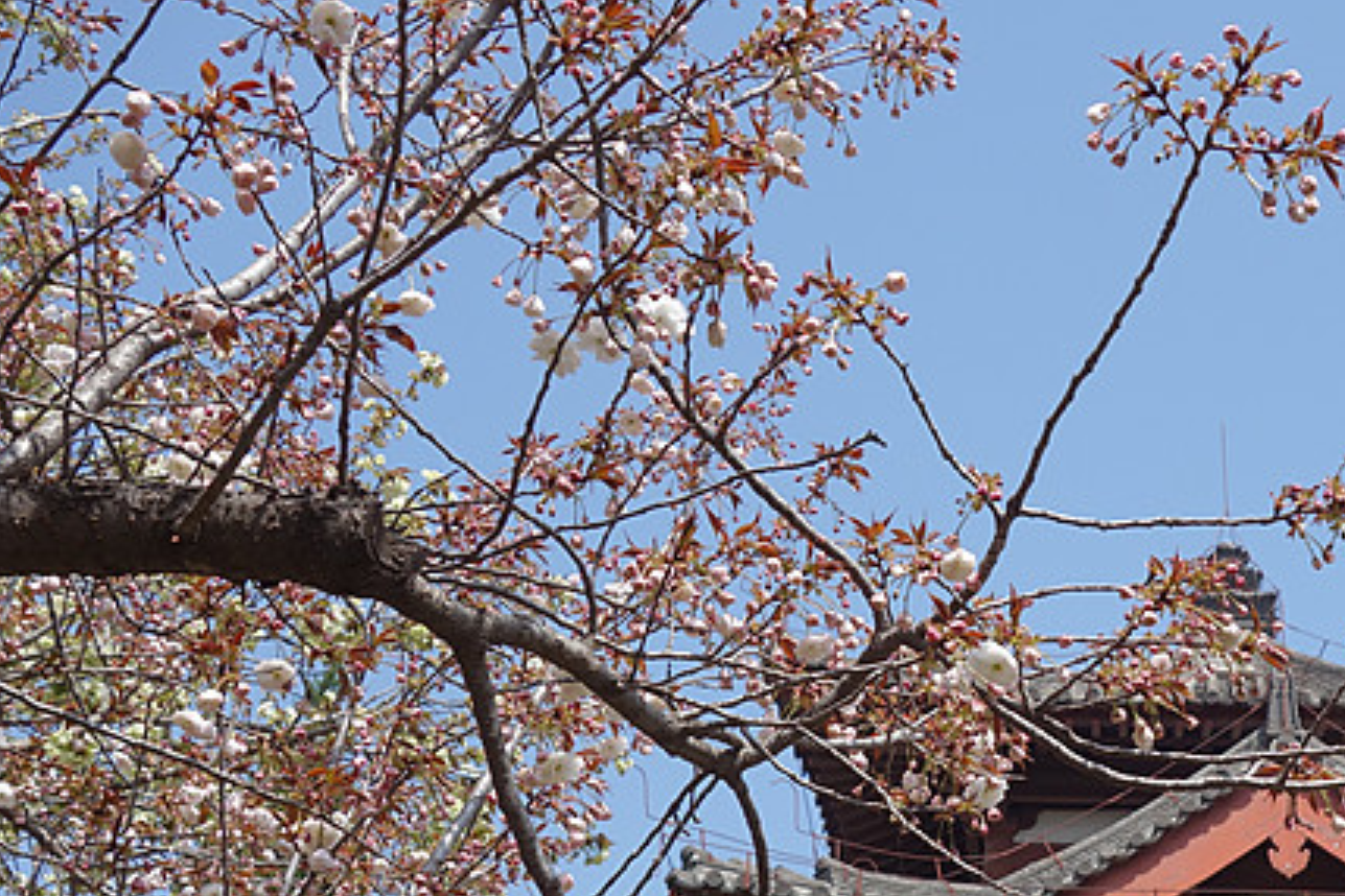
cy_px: 775
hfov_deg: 28.7
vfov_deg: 19.4
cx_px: 1038
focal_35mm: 69
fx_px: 2578
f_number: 5.6
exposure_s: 1/400
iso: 125
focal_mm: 13.58
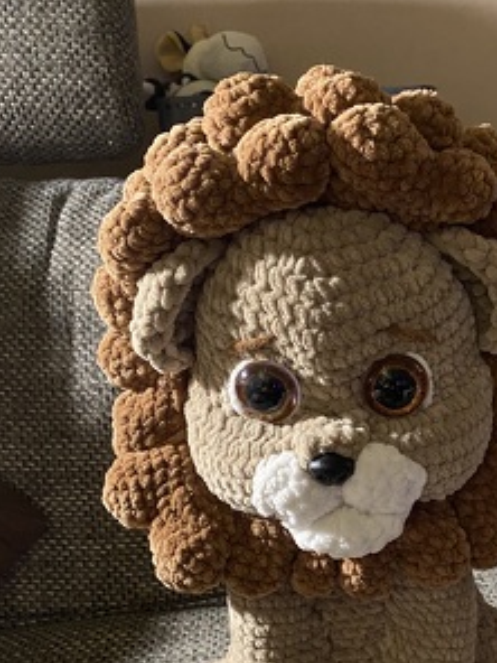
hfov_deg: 34.8
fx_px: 785
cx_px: 338
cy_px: 479
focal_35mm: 41
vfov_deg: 44.6
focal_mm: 4.25
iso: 640
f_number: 1.8
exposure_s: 1/28
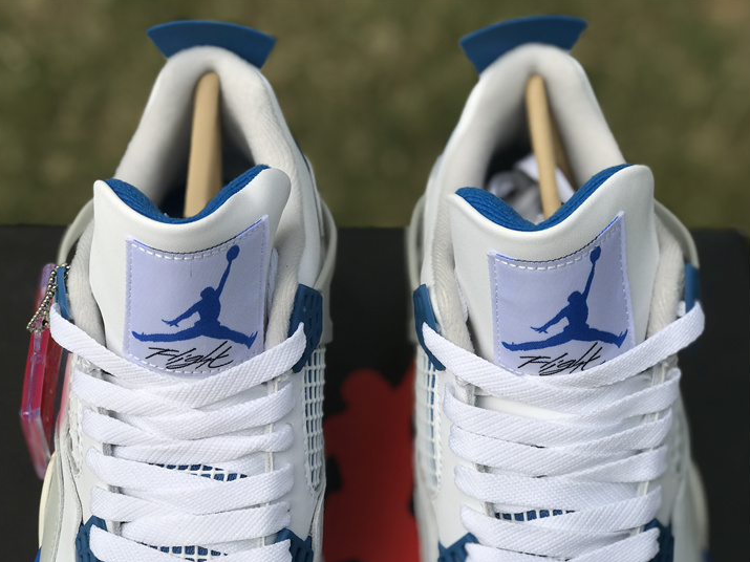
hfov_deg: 32.7
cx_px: 364
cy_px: 287
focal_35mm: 59
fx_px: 1278
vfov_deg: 24.8
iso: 20
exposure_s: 1/997
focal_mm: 6.6
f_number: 2.8
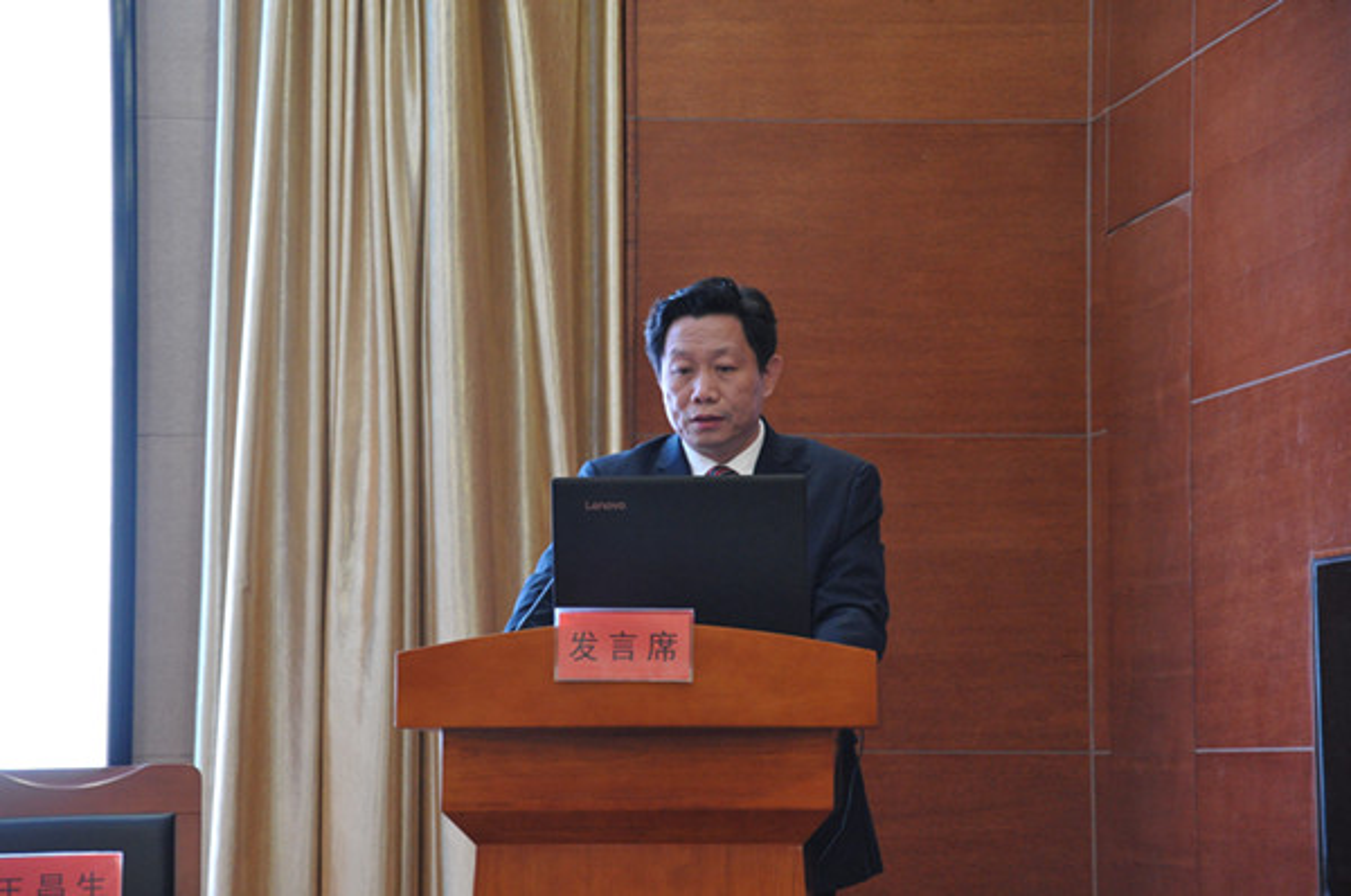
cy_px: 448
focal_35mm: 138
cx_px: 676
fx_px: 5170
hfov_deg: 14.9
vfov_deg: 9.9
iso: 1600
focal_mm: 92
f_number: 5.6
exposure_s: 1/30
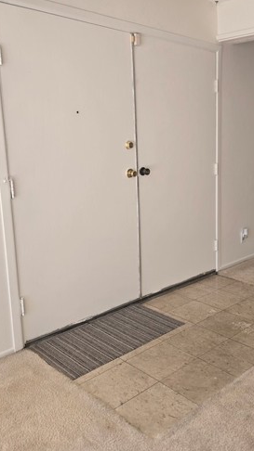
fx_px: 396
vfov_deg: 59.4
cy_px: 200
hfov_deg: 34.5
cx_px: 204
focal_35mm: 33
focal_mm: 5.4
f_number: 1.8
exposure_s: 1/120
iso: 32
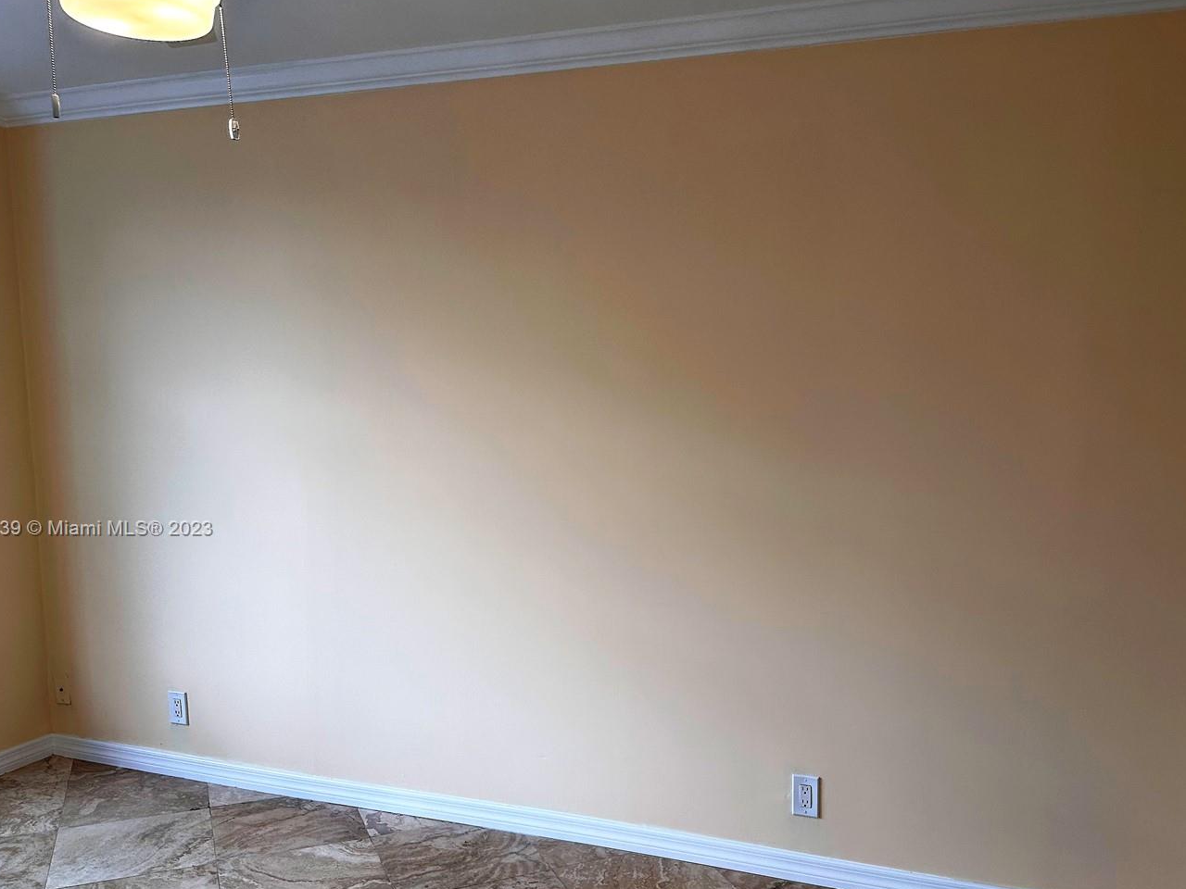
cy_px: 530
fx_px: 1028
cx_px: 657
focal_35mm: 30
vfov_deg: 46.6
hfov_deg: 59.8
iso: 100
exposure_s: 1/170
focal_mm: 6.86
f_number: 1.78
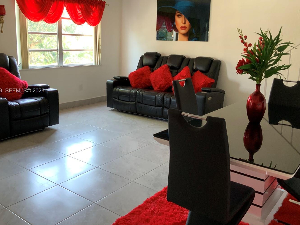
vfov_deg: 40.5
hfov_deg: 52.6
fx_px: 303
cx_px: 155
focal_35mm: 35
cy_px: 91
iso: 100
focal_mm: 3
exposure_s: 1/60
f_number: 1.8
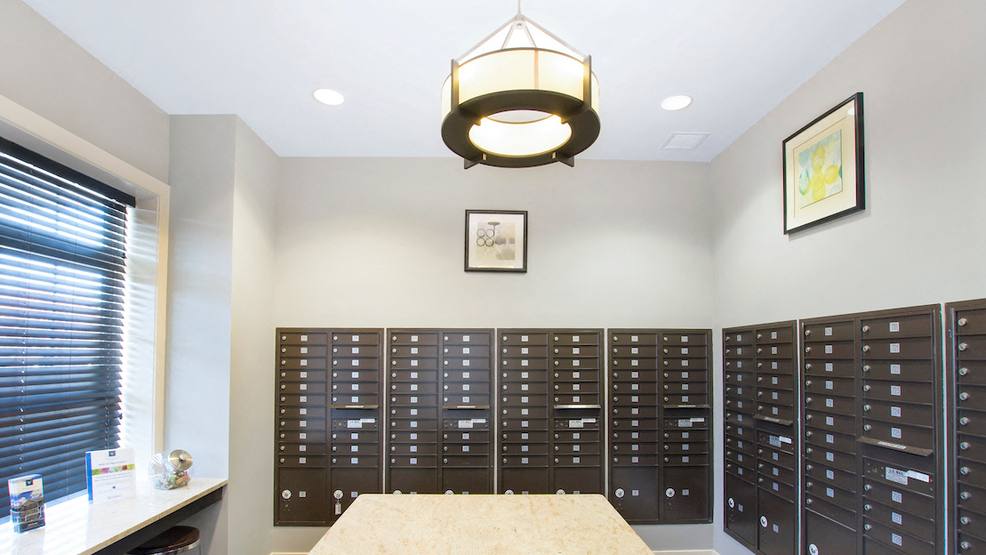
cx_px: 486
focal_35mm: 17
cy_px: 344
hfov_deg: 95.9
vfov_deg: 63.1
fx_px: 444
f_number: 8
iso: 400
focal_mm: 10
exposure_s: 1/2.5
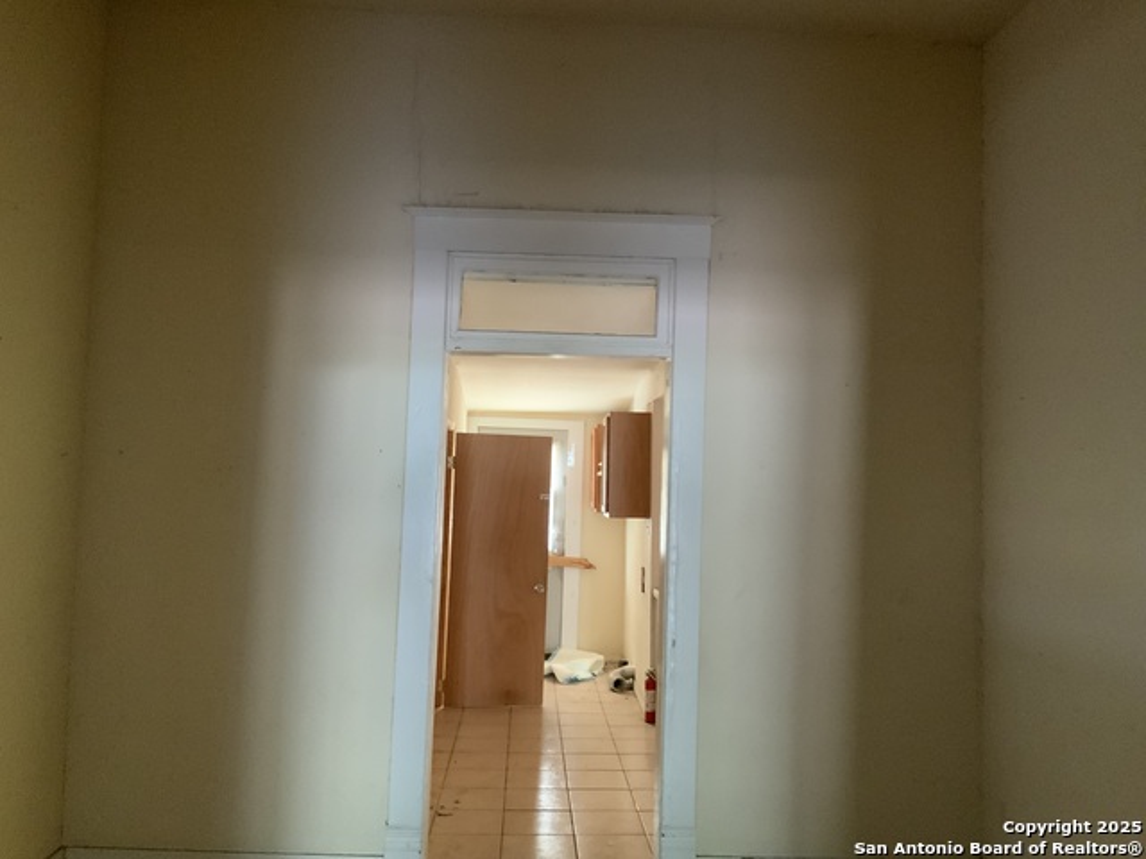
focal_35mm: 29
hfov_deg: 61.7
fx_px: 960
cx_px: 573
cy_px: 430
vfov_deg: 48.2
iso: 400
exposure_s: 1/30
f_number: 1.8
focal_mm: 3
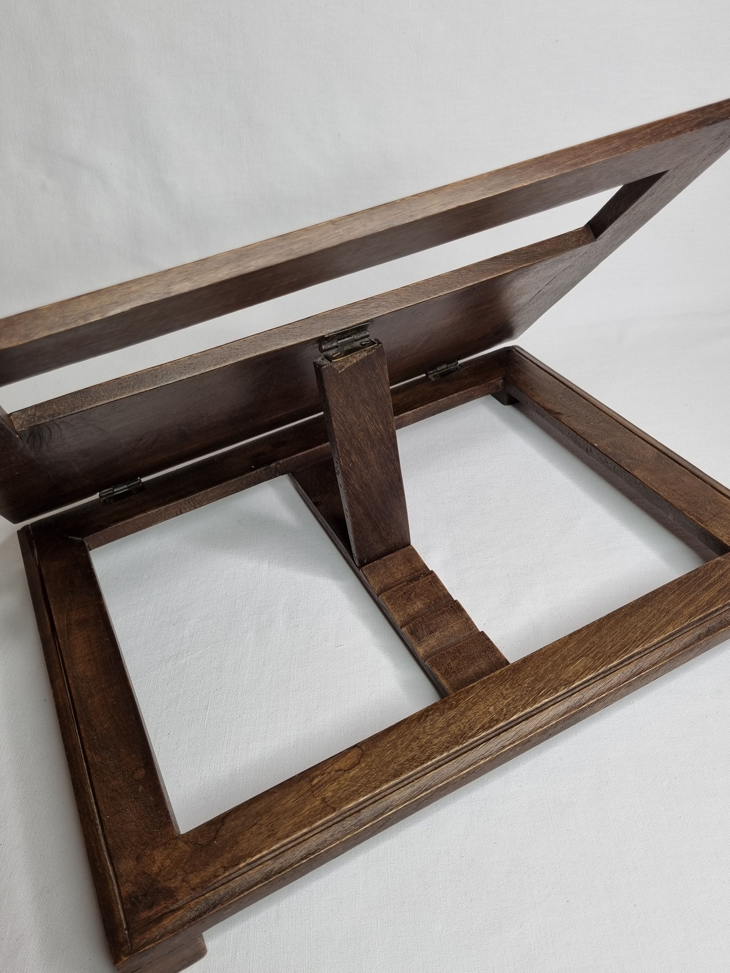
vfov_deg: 63.4
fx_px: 787
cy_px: 476
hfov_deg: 49.7
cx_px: 375
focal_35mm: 28
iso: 50
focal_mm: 5.4
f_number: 1.8
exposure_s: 1/123
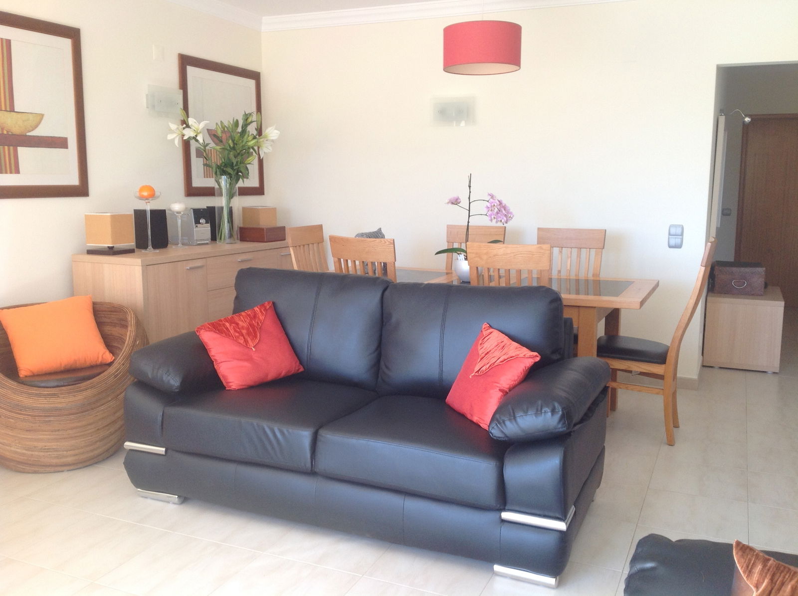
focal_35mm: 35
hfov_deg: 52.7
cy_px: 298
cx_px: 399
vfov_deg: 40.6
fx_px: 806
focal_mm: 4.28
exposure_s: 1/60
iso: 50
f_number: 2.4
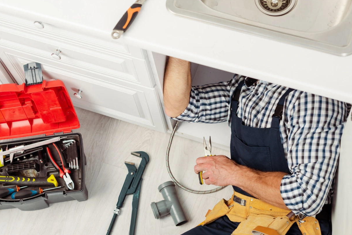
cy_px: 128
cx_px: 150
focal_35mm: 62
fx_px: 606
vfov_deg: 21.9
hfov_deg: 32.3
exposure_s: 1/200
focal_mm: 50
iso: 100
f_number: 4
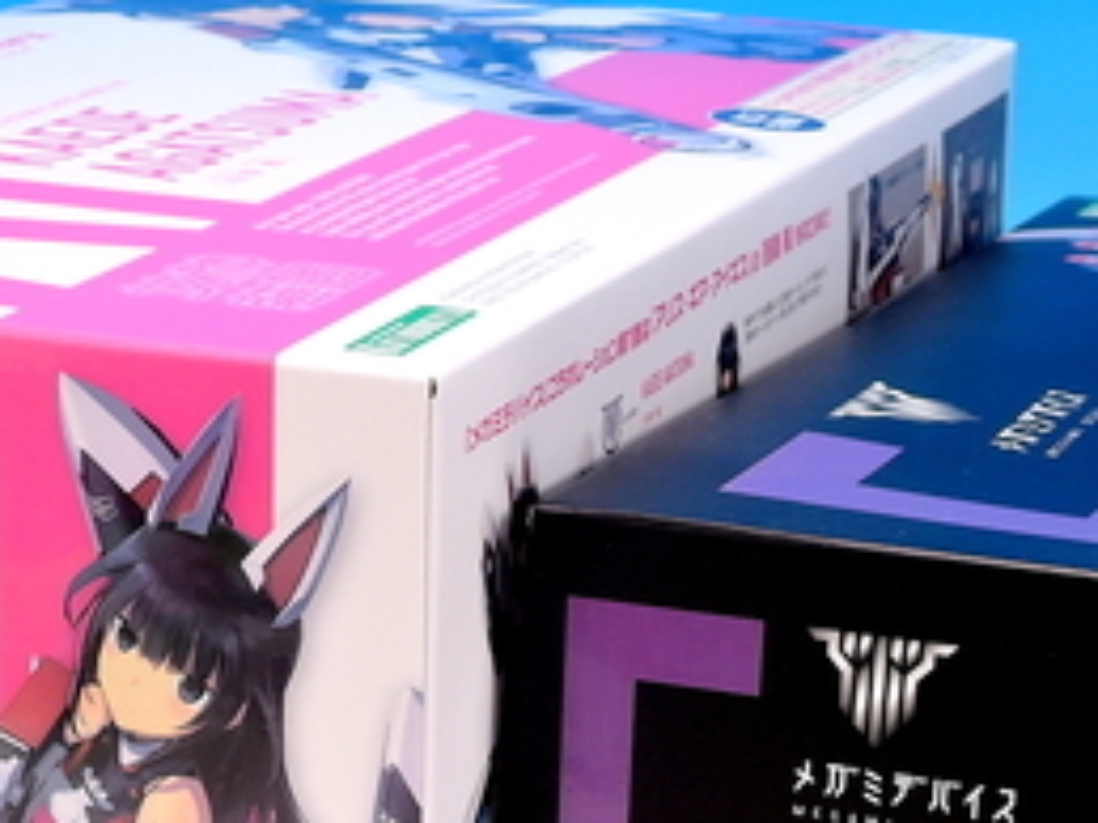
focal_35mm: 116
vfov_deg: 12.7
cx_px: 530
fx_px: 3678
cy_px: 641
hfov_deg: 17.0
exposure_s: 1/1.6
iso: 80
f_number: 5
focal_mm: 10.7
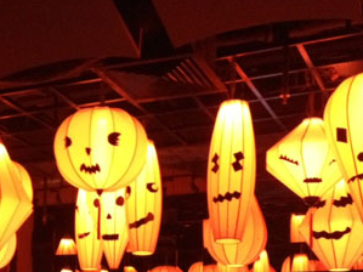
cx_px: 78
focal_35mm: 82
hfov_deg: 23.5
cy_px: 298
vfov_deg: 17.4
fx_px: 860
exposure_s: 1/15
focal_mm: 4.28
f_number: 2.4
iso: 500
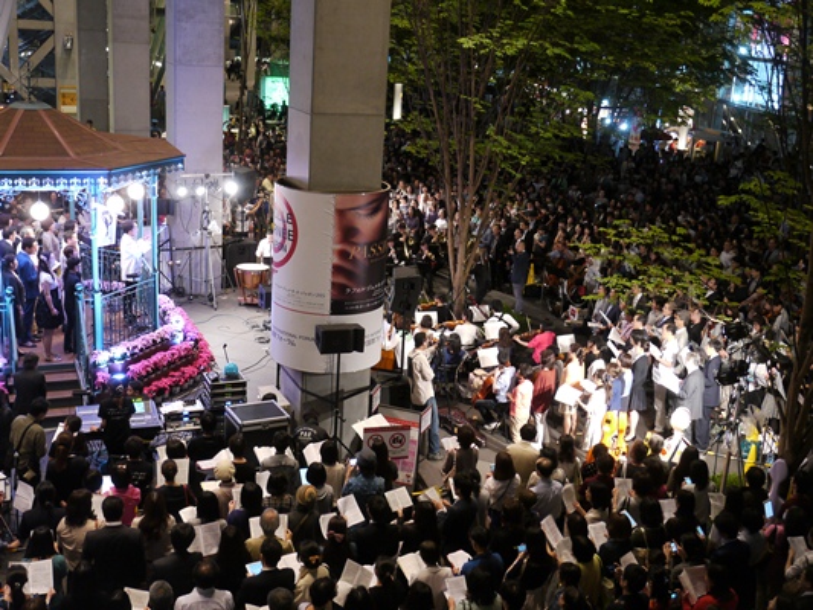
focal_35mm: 44
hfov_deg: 42.9
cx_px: 406
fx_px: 1034
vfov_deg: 32.9
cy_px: 305
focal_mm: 22
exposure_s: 1/8
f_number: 4.5
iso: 400
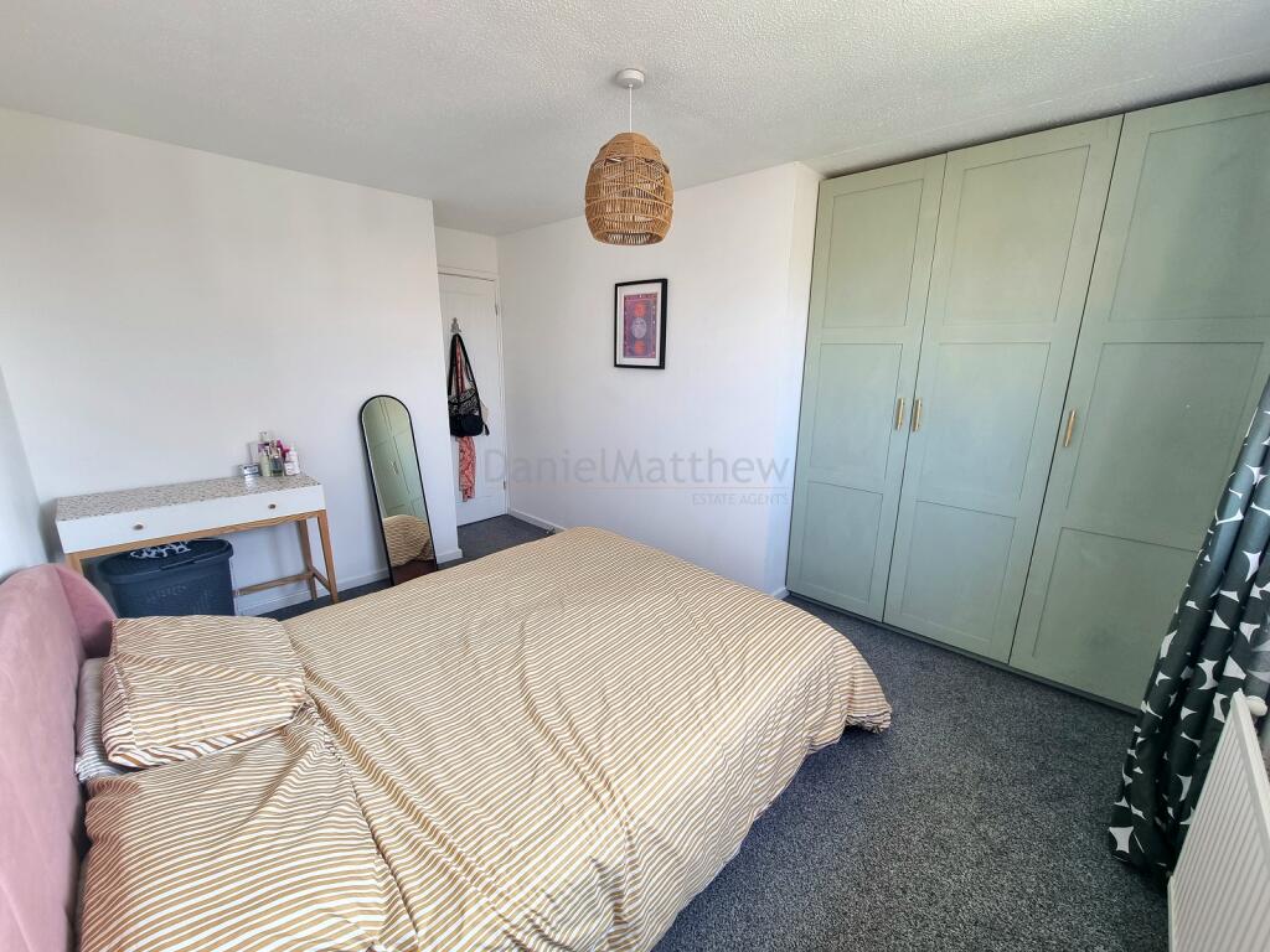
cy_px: 476
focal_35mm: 13
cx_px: 635
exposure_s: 1/60.2
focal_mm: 2.2
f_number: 2.2
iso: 125
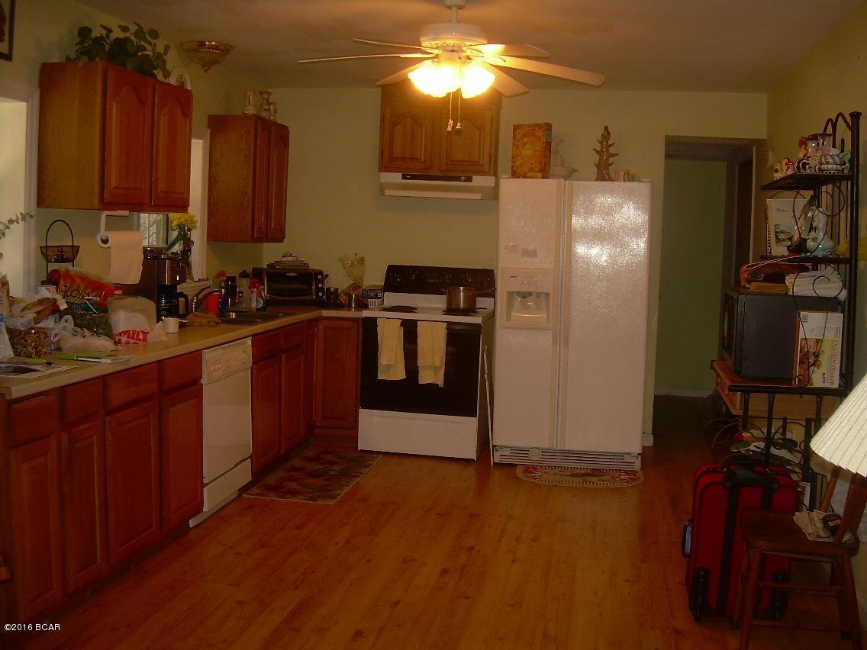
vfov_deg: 37.7
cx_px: 434
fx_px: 952
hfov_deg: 49.0
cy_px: 325
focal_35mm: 38
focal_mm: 6.3
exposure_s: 1/60
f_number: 2.8
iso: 50
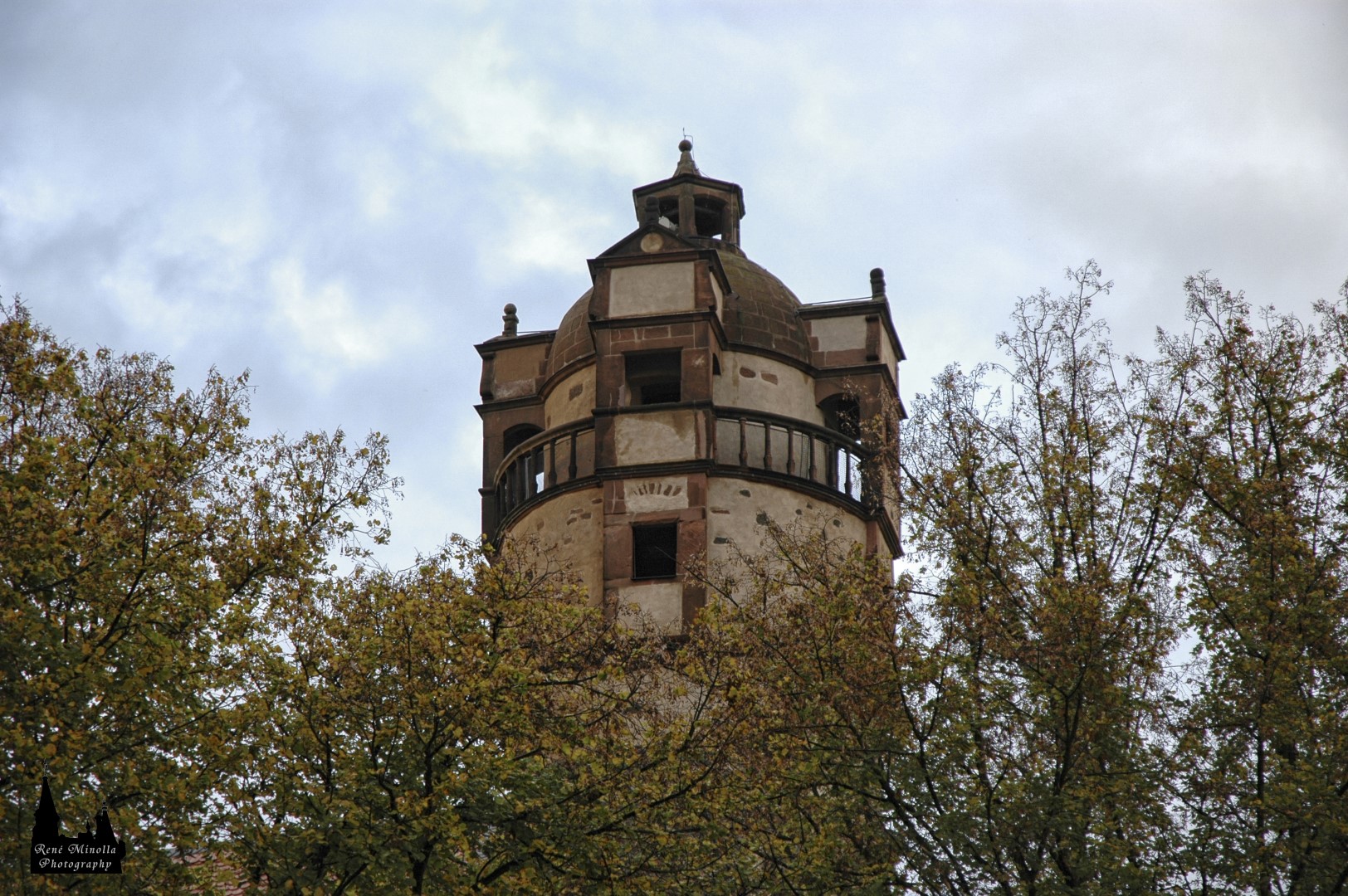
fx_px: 3928
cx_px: 674
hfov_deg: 19.5
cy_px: 448
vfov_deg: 13.0
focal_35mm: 105
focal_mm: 70
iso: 200
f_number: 4.5
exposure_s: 1/80
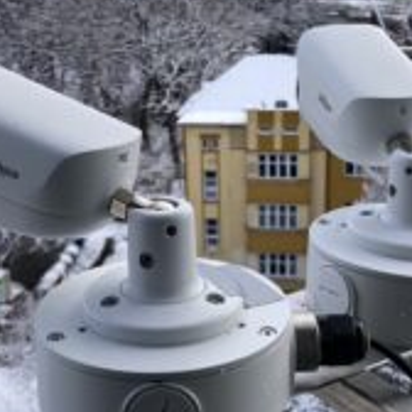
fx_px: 794
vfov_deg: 29.0
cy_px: 174
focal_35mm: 59
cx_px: 201
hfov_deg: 29.1
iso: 20
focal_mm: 3.99
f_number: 1.8
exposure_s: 1/857
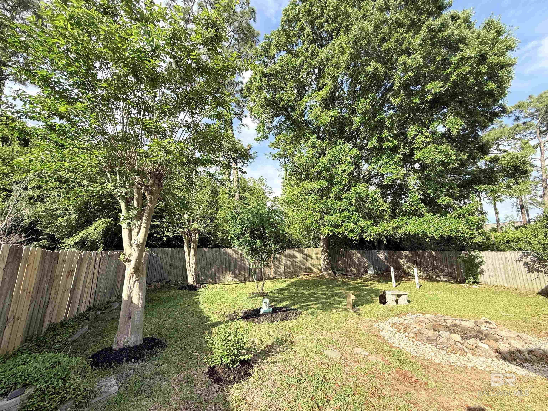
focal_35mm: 14
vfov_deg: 85.7
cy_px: 206
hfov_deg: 102.1
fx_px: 222
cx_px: 274
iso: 64
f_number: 2.2
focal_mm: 2.22
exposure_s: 1/734
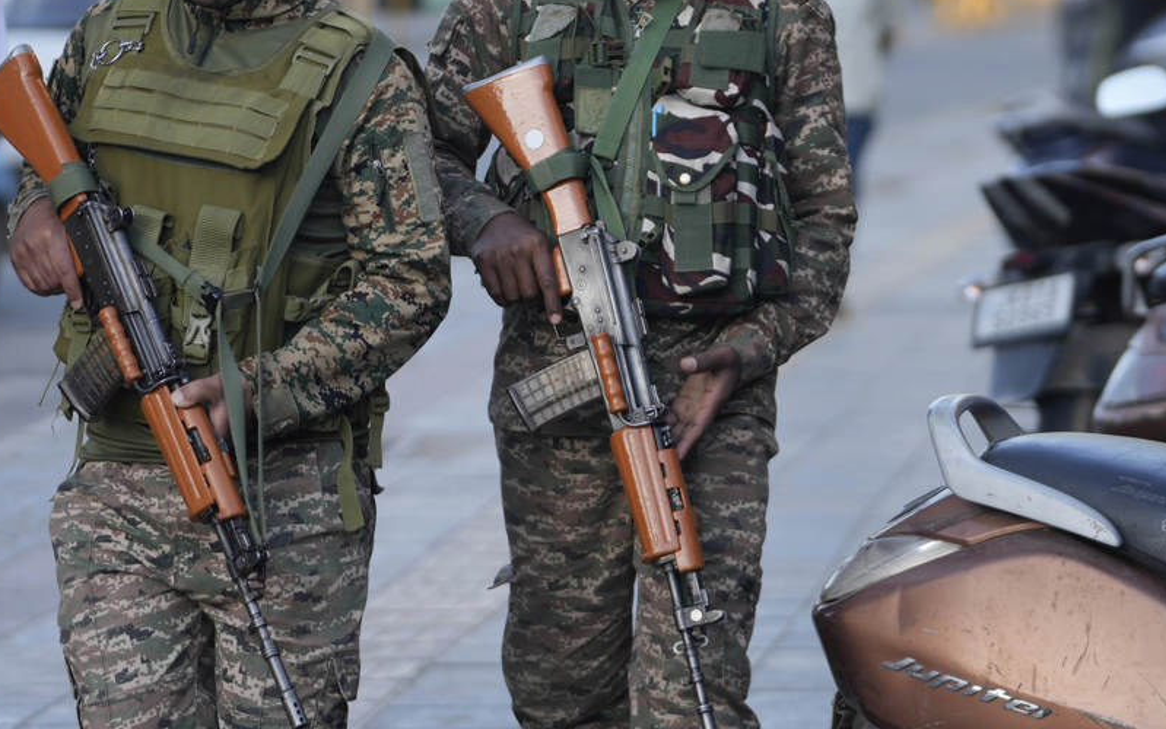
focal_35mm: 208
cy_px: 176
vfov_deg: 6.3
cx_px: 506
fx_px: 6612
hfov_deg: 10.1
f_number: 2.8
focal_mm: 120
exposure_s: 1/1000
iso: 400
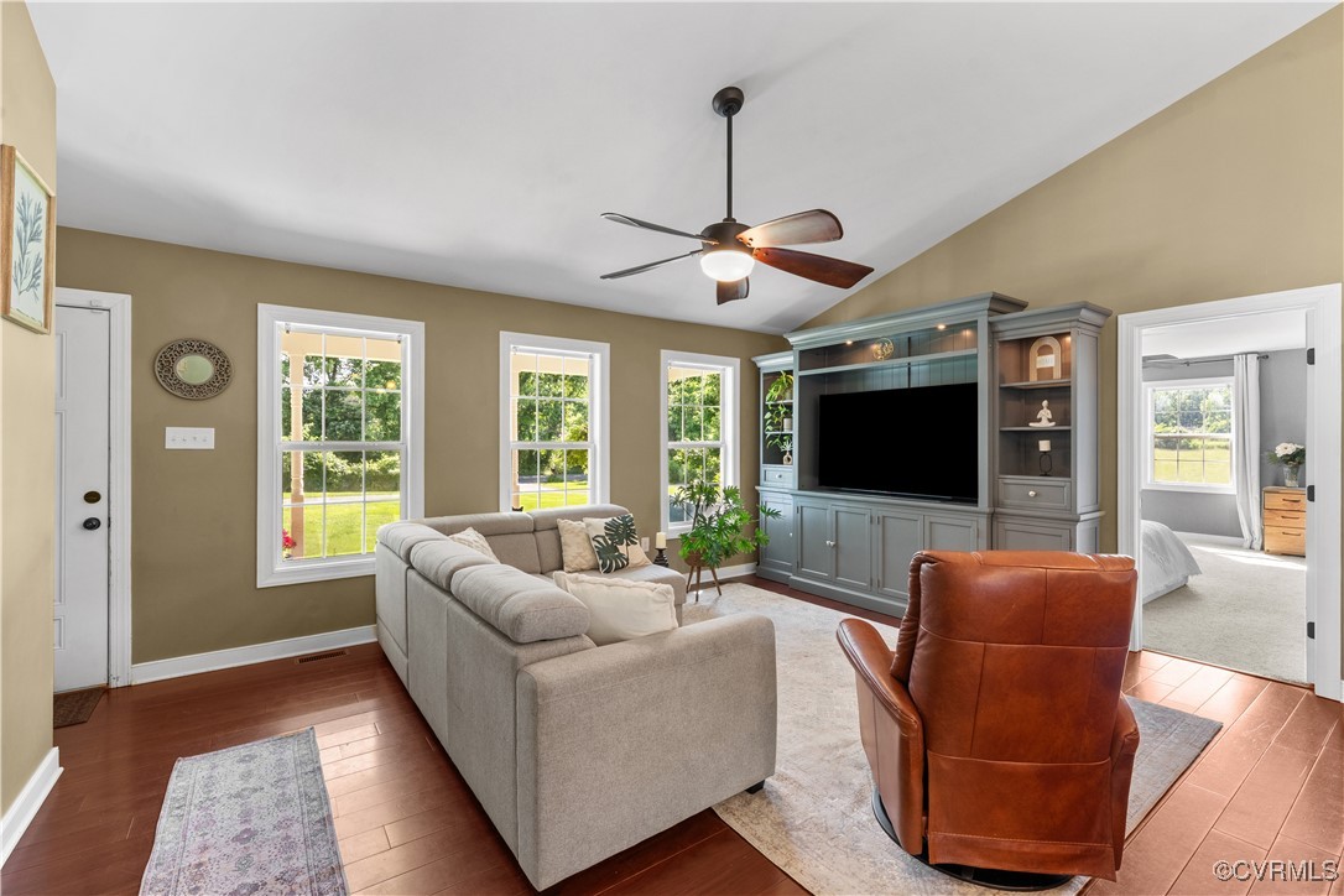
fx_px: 560
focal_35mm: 15
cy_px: 448
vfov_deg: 77.3
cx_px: 672
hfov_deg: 100.4
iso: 1250
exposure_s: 1/1.67
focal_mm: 15
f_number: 9
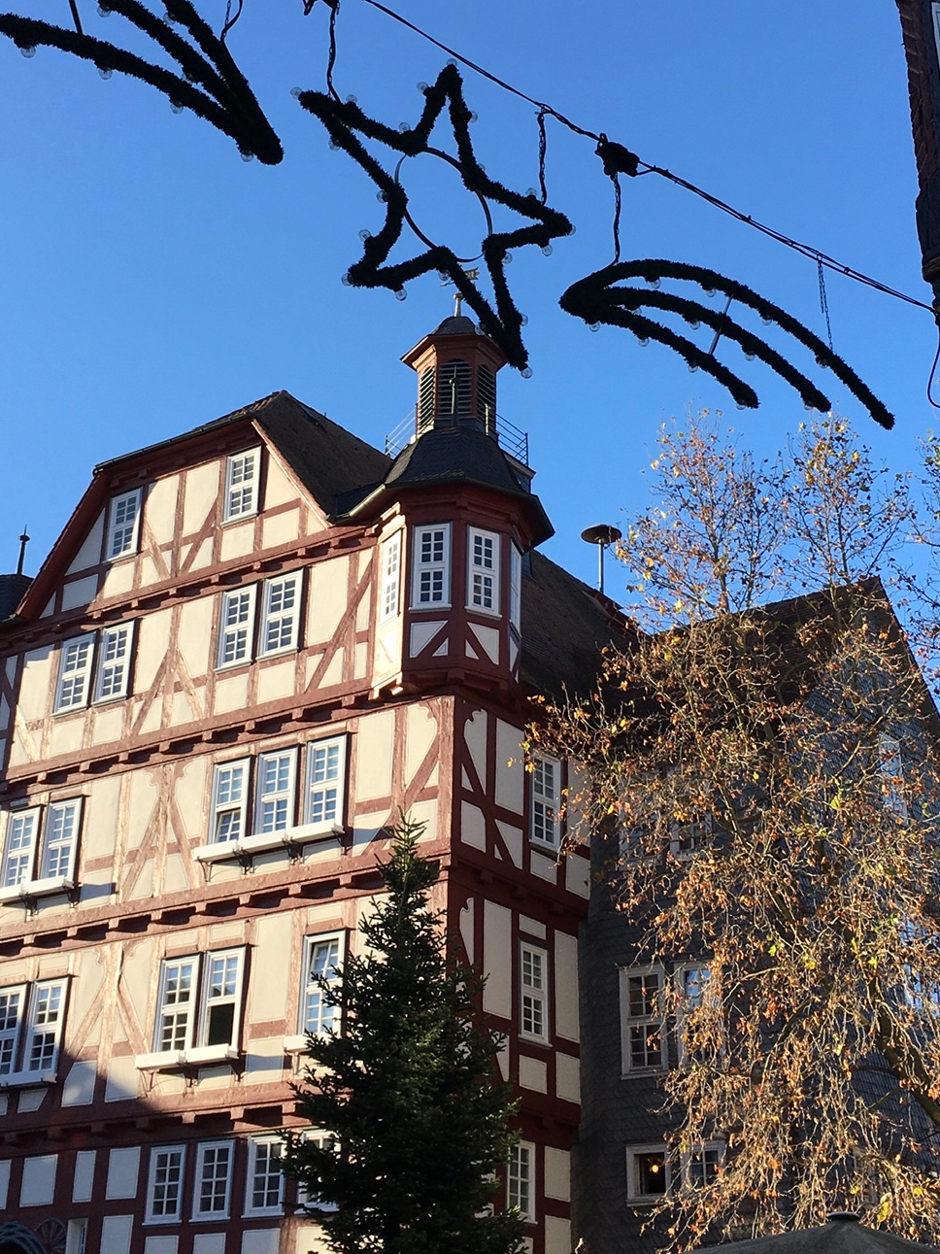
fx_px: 1666
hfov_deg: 31.5
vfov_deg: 40.8
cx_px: 421
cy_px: 438
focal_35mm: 46
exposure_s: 1/635
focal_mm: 4.15
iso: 25
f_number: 2.2
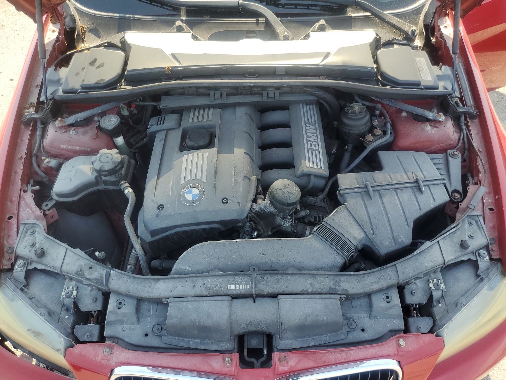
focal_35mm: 26
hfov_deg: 67.3
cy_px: 190
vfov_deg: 53.1
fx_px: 380
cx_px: 253
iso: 50
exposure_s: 1/417
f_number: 1.5
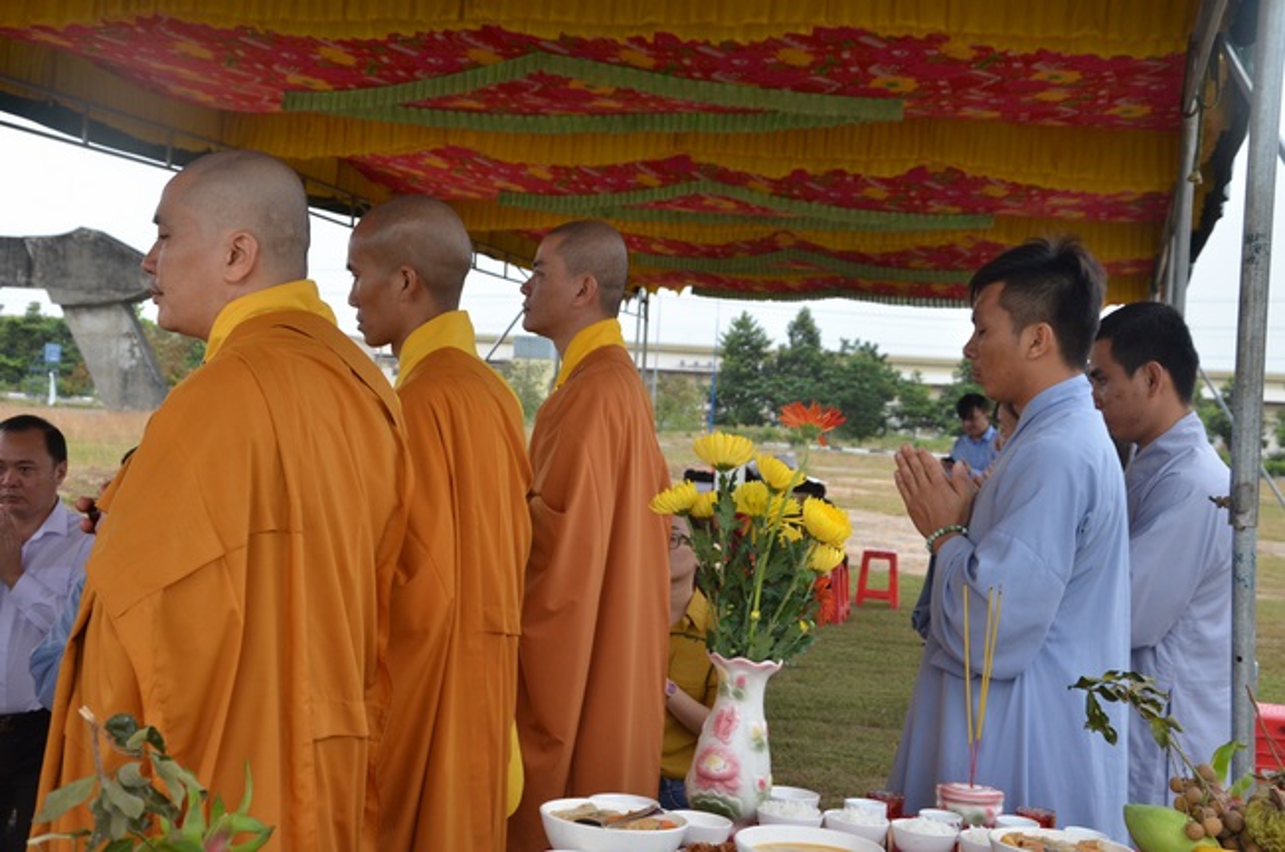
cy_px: 426
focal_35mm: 52
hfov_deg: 37.9
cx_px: 642
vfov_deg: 25.7
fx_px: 1871
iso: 640
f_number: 7.1
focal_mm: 35
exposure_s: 1/200
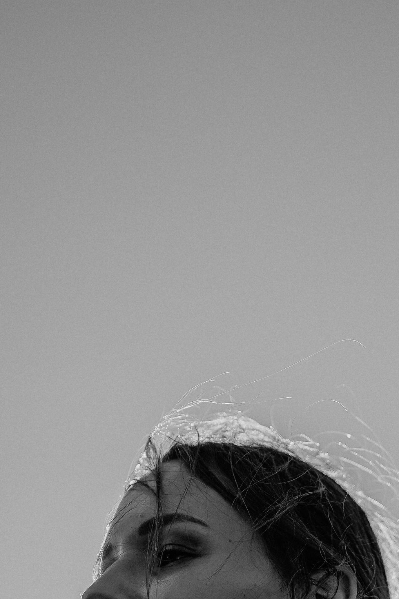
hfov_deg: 15.3
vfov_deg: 22.3
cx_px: 374
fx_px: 1463
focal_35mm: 88
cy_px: 584
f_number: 1.8
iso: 100
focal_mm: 35
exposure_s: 1/8000
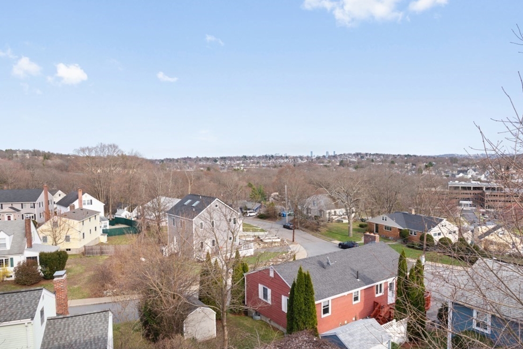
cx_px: 269
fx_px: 363
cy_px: 170
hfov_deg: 71.5
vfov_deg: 51.3
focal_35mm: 25
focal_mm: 24
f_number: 8
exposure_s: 1/320
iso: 100
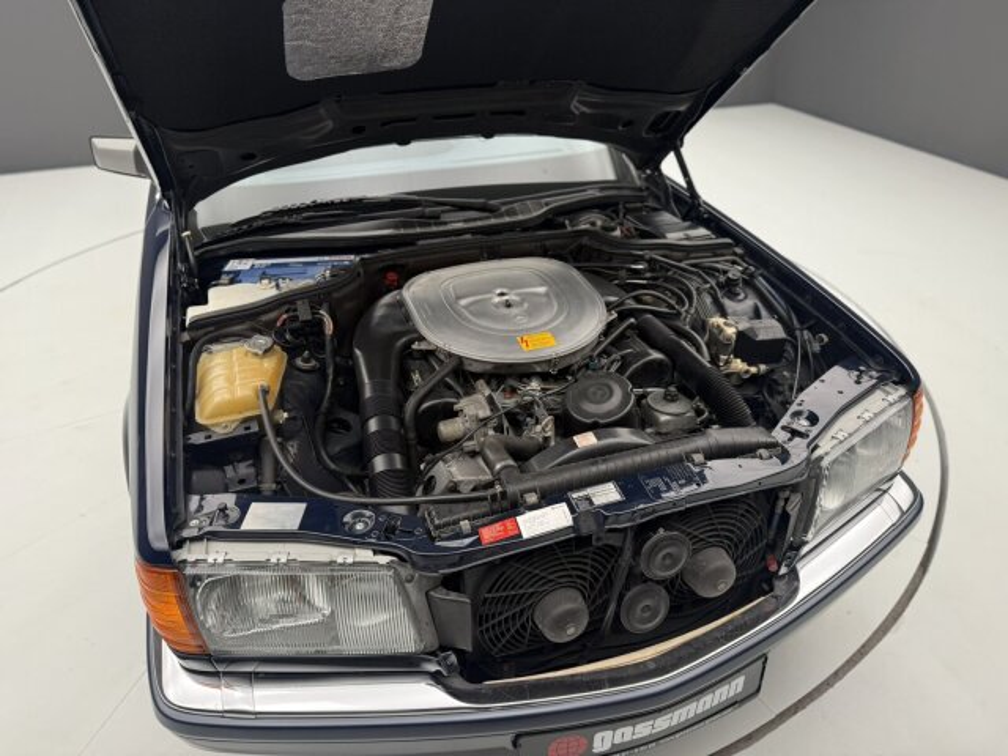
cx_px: 504
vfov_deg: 56.8
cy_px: 378
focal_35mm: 24
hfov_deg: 71.6
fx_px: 699
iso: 125
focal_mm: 6.76
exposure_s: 1/49
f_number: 1.78
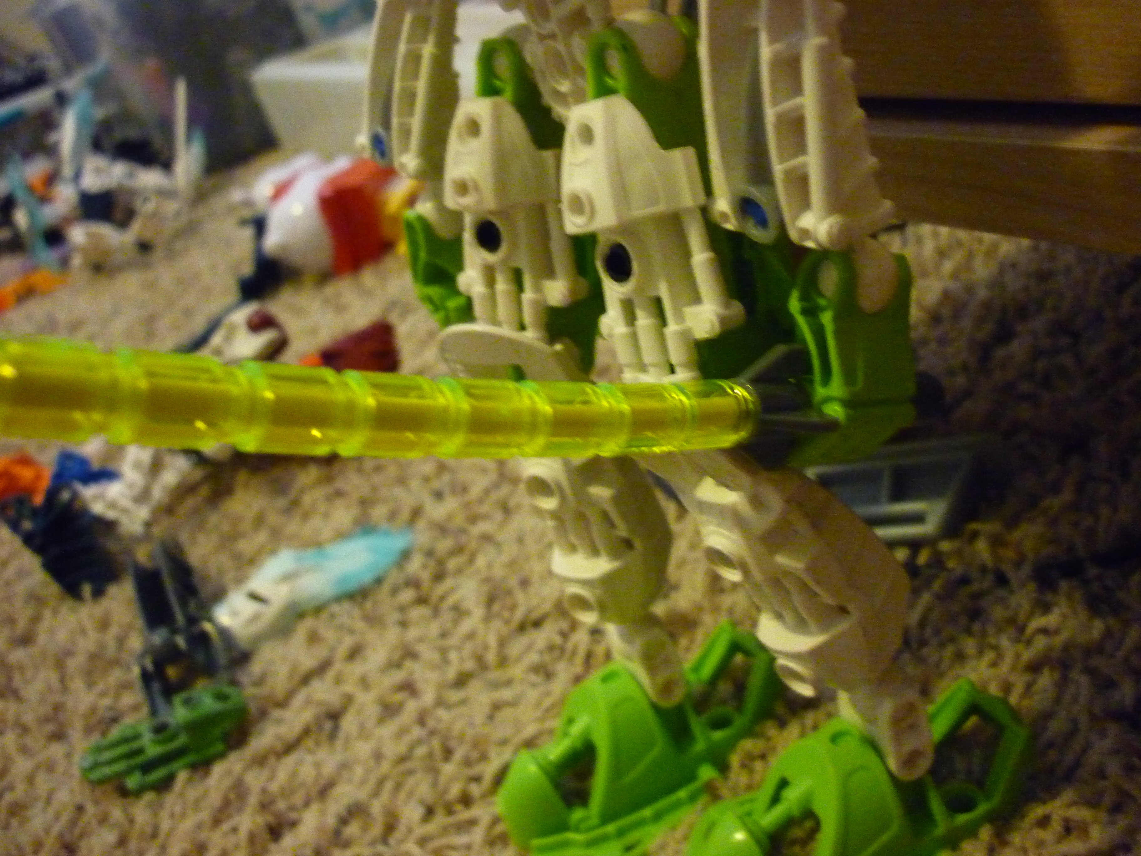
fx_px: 1088
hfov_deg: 55.4
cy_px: 428
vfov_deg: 42.9
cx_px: 570
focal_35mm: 33
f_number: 2.8
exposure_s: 1/15
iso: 800
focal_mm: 5.5
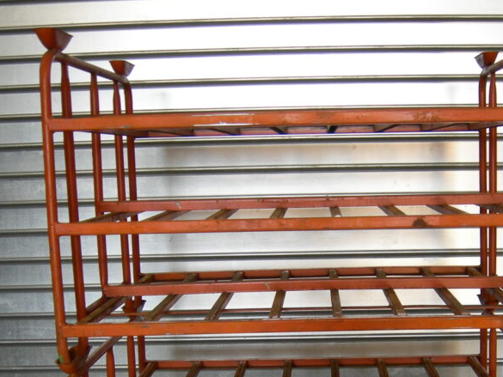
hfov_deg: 30.6
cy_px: 307
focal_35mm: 63
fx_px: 916
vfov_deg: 22.9
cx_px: 313
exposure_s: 1/30.2
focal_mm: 7.5
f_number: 2.7
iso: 64
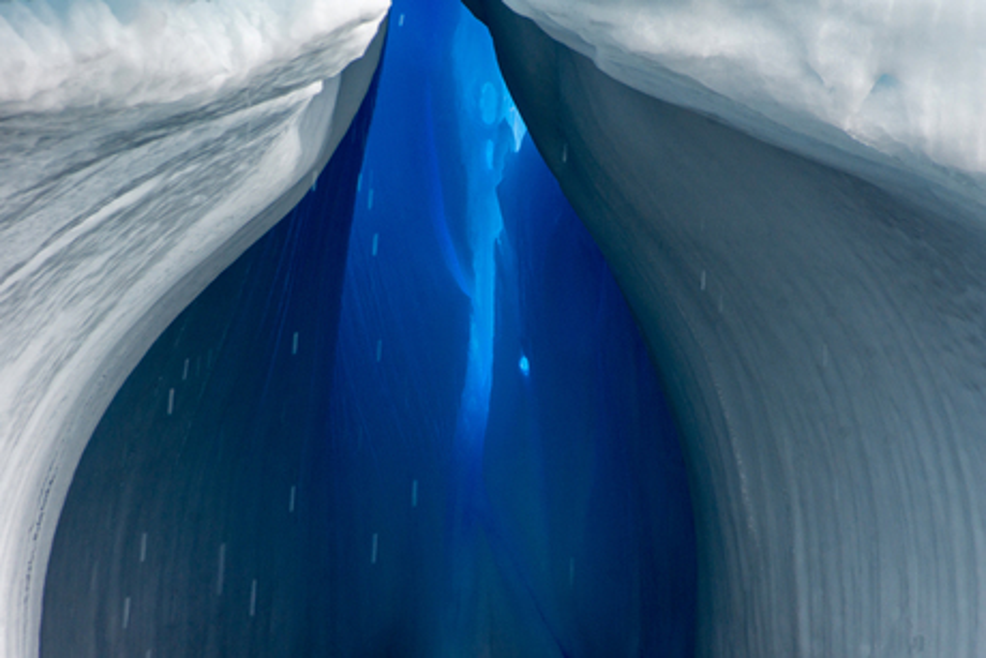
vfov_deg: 4.6
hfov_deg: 6.9
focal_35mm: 300
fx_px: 8219
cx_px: 493
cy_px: 329
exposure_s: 1/90
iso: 200
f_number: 11
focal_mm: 200
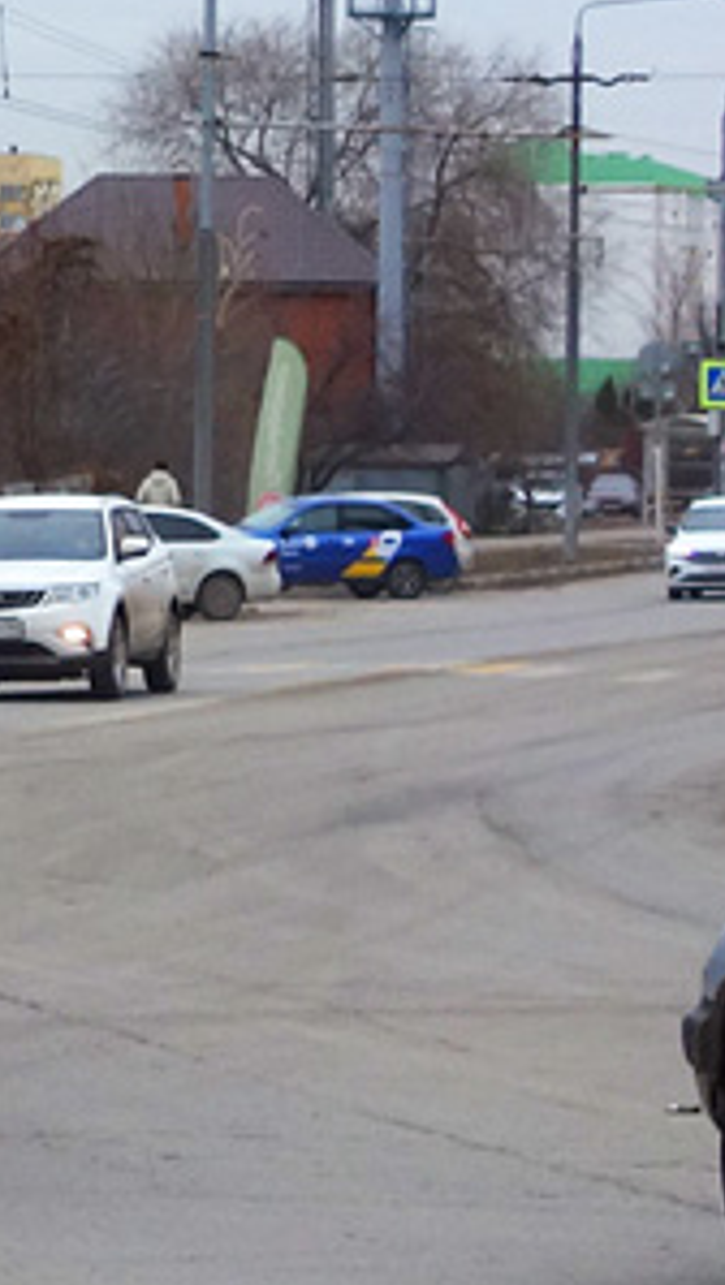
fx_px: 7472
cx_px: -1049
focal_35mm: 219
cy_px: -164
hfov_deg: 5.4
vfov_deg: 9.7
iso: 160
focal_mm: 19.31
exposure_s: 1/500
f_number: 3.5
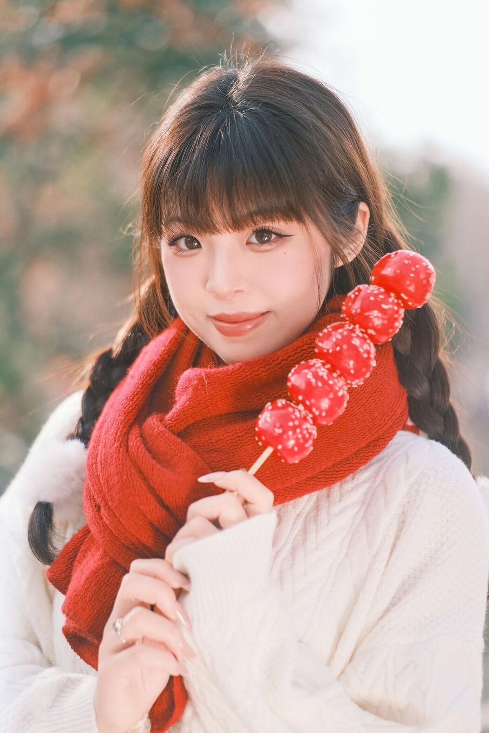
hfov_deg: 18.2
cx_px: 244
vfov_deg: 27.0
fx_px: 1528
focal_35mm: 75
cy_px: 366
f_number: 1.4
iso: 640
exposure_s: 1/4000
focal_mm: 50
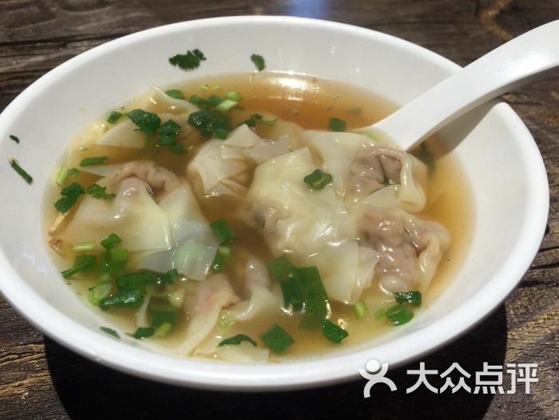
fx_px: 468
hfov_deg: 61.7
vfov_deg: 48.2
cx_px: 280
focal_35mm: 29
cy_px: 210
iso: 32
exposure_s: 1/33
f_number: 2.2
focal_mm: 4.15
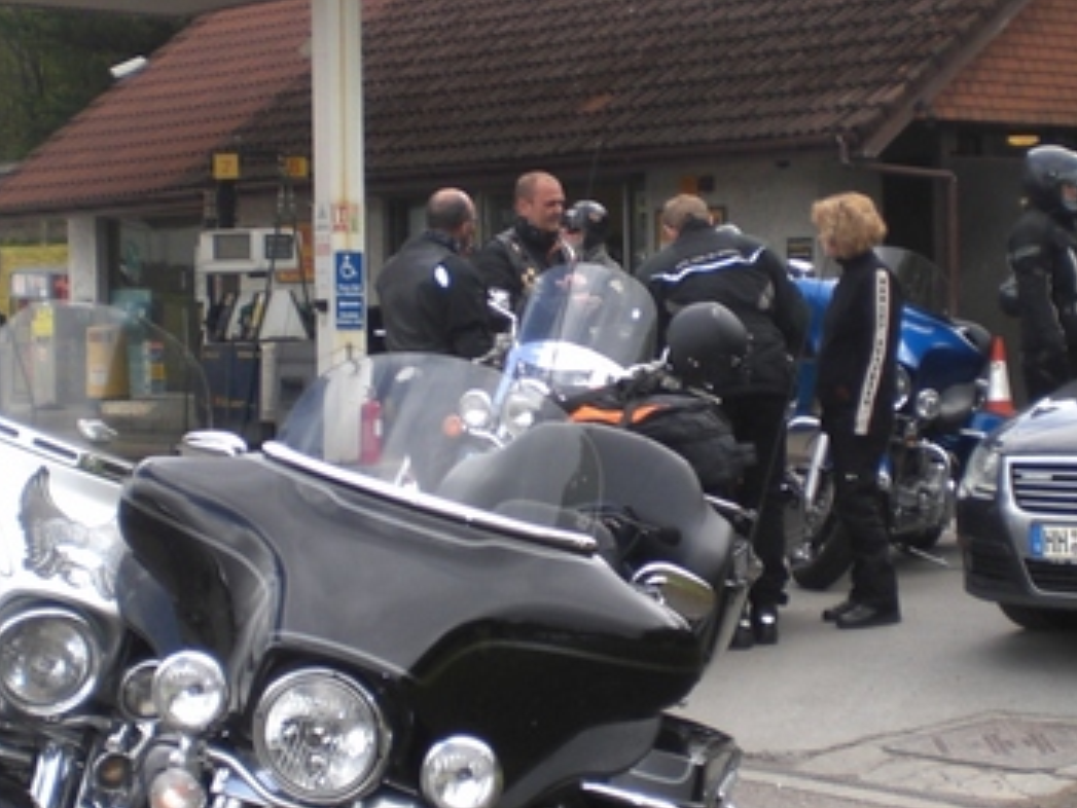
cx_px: 398
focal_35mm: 87
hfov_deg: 22.4
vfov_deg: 17.0
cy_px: 355
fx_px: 2708
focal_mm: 6.3
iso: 50
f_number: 3.1
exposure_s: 1/200
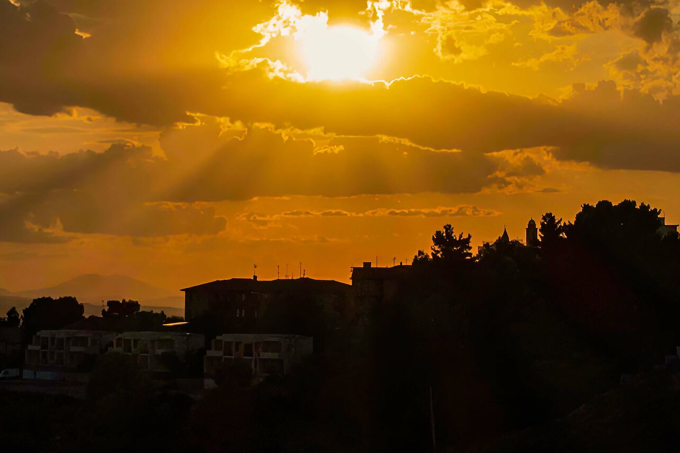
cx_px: 254
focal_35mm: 131
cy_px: 122
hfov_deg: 15.6
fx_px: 2475
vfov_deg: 10.5
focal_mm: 25.7
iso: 250
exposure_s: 1/500
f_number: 6.3
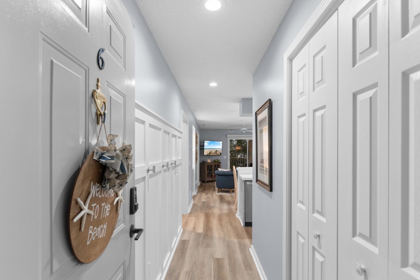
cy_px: 146
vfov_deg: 67.4
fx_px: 210
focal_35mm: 18
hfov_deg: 90.0
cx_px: 214
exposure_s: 2
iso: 100
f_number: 4.8
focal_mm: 11.5
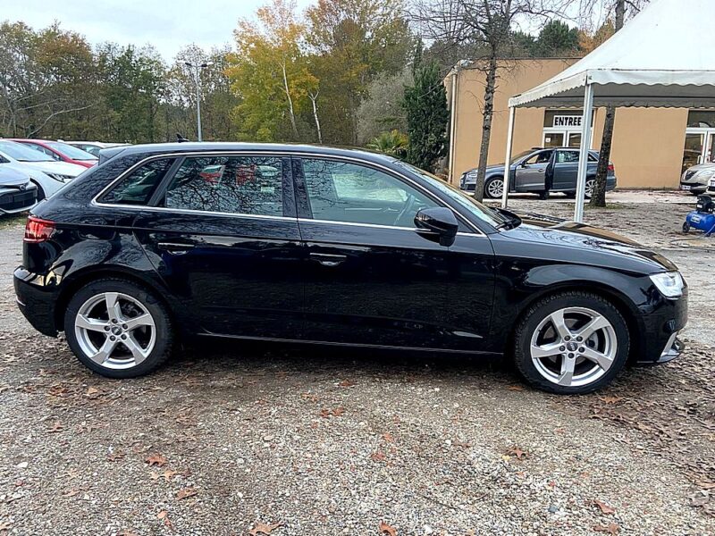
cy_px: 268
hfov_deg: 67.3
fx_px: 537
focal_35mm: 26
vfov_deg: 53.1
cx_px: 358
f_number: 1.8
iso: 320
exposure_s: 1/60
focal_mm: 4.25
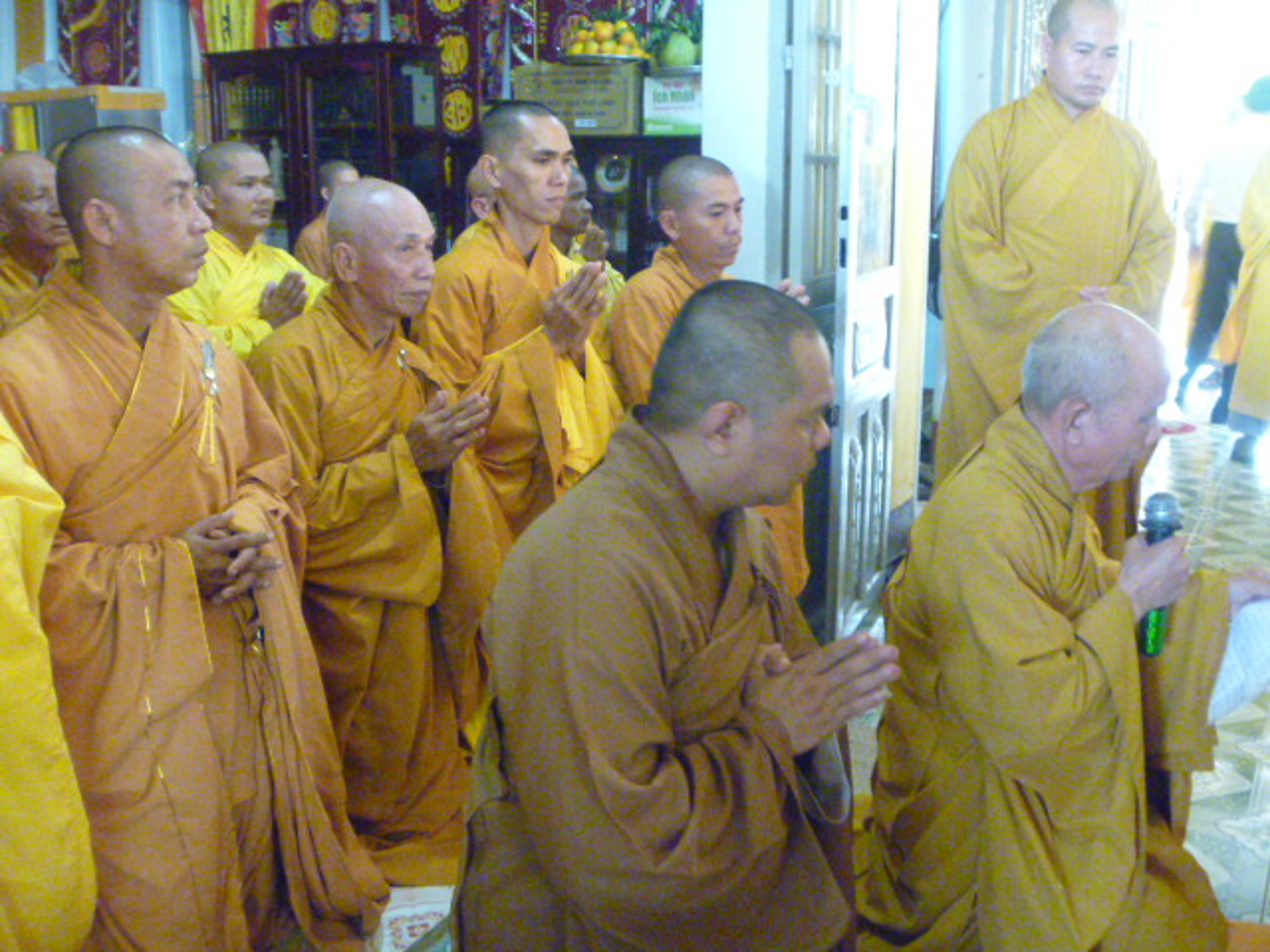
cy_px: 476
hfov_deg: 52.6
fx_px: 1284
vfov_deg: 40.7
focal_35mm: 35
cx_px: 635
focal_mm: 6.3
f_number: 3.5
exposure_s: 1/15
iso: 1000
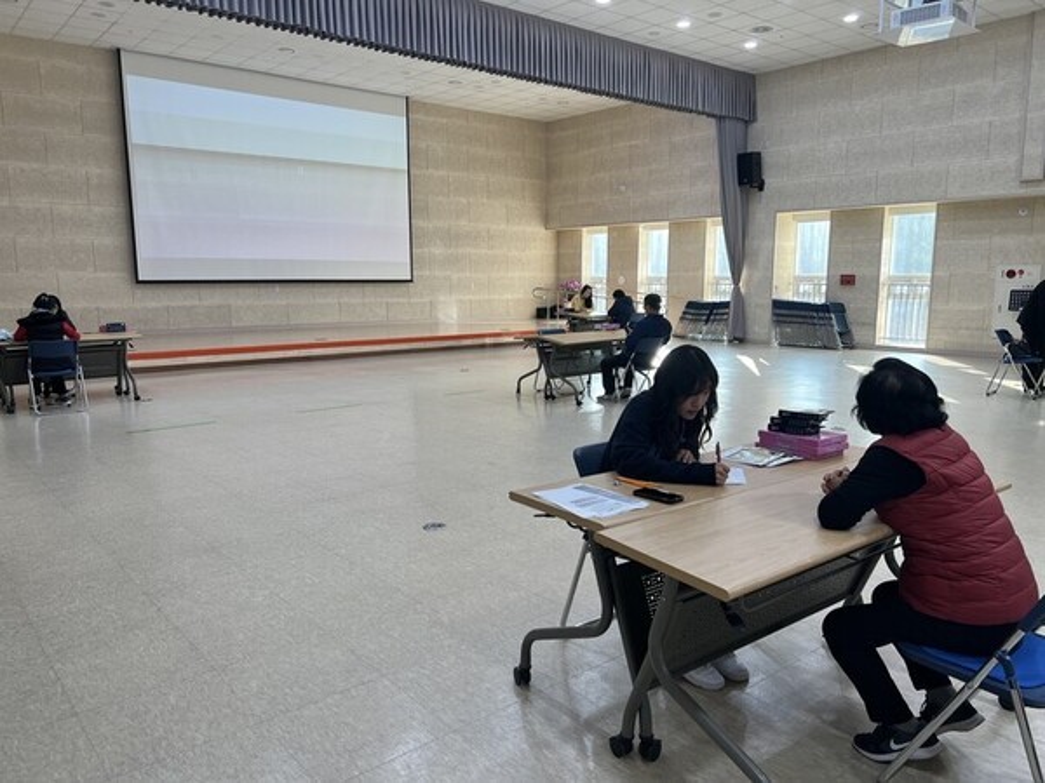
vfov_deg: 53.1
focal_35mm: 26
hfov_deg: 67.3
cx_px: 522
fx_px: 785
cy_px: 392
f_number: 1.5
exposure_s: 1/120
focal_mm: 5.7
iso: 50
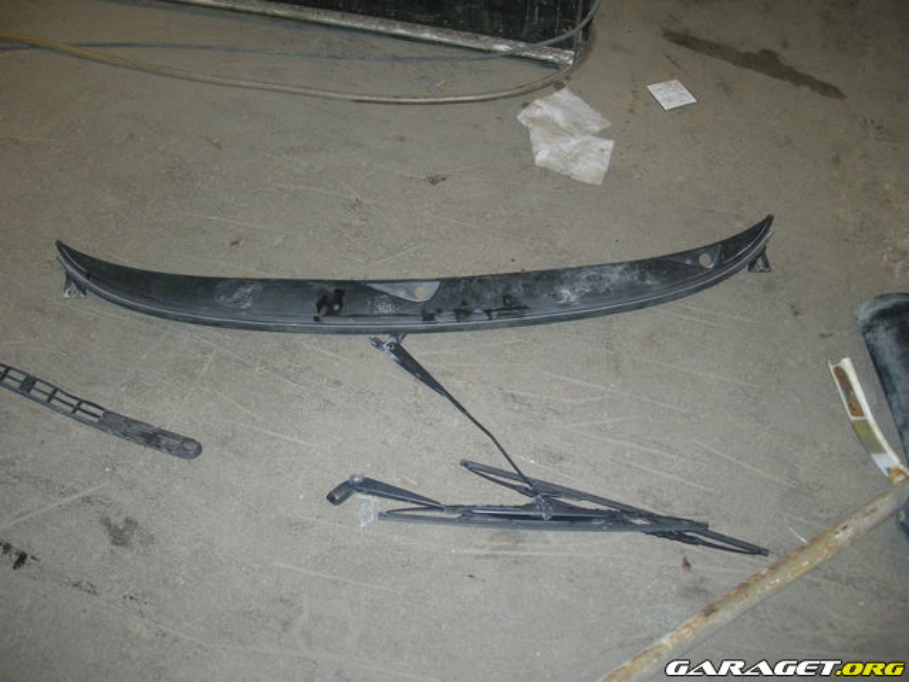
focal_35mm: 35
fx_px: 919
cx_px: 454
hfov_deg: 52.6
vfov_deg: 40.7
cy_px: 341
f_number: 2.8
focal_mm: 5.7
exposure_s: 1/60
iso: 182
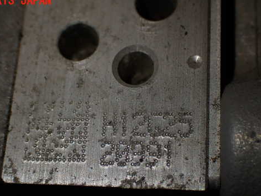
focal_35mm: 64
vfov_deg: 22.9
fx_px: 483
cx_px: 117
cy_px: 119
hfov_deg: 30.2
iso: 100
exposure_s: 1/200
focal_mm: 9.01
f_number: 3.2
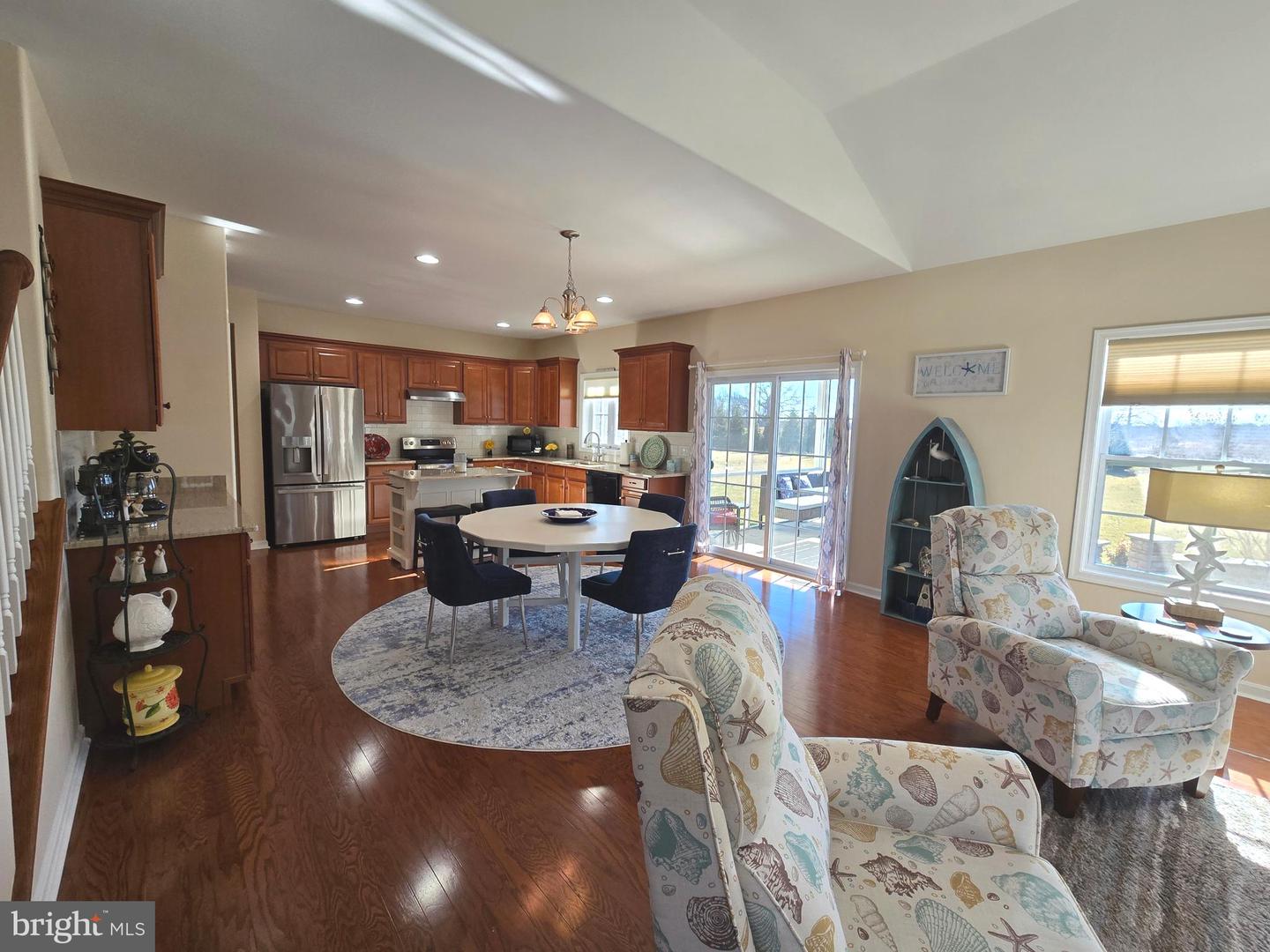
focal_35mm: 13
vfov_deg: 89.9
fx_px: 477
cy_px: 476
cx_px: 635
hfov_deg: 106.2
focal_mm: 2.2
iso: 50
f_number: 2.2
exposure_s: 1/120
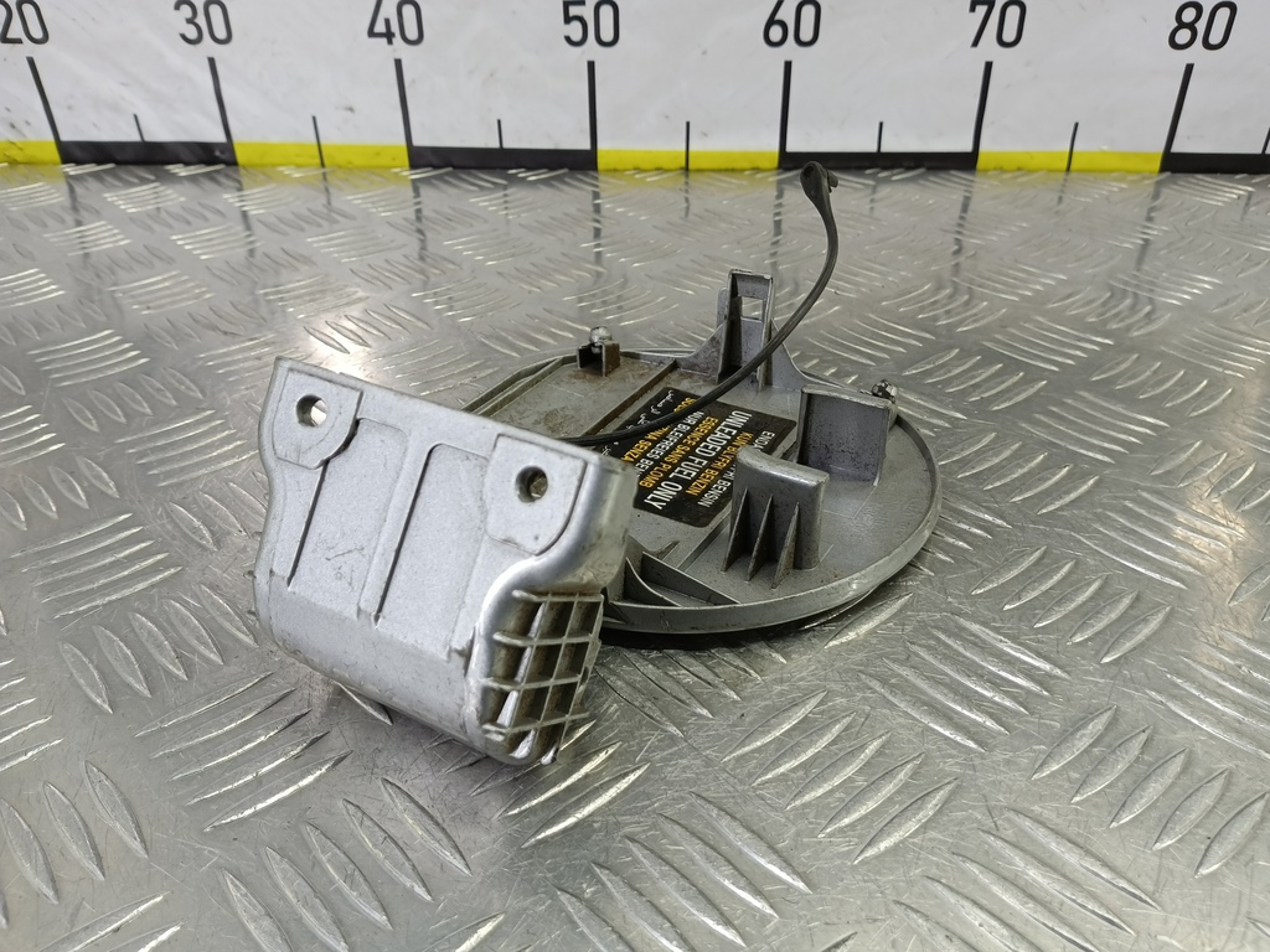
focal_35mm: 23
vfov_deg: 58.9
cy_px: 476
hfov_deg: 73.9
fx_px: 844
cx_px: 635
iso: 120
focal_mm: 4.11
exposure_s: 1/50
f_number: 1.6
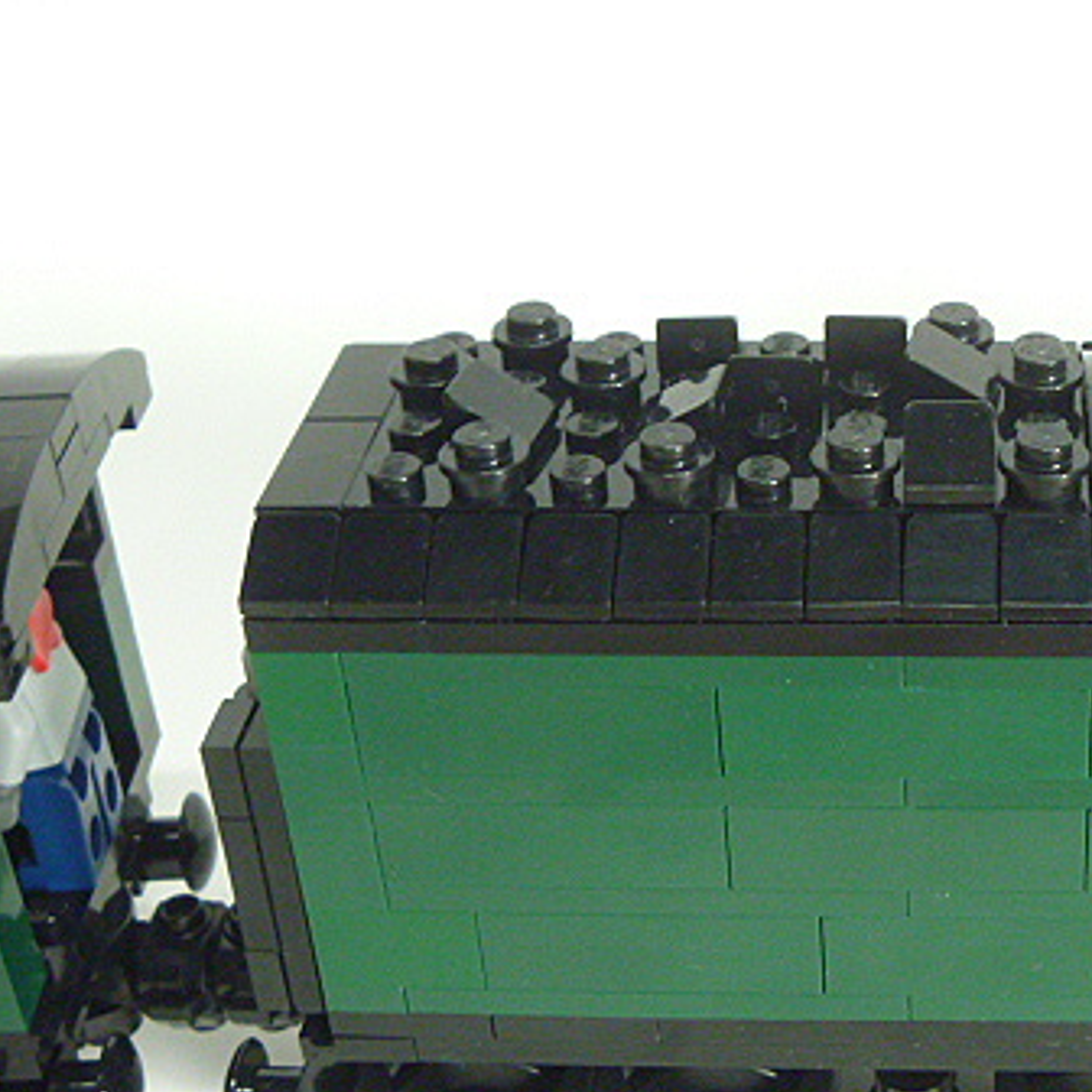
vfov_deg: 29.1
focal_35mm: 59
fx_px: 2106
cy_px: 604
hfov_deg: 28.4
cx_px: 900
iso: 400
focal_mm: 6.3
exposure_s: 1/10
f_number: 3.5
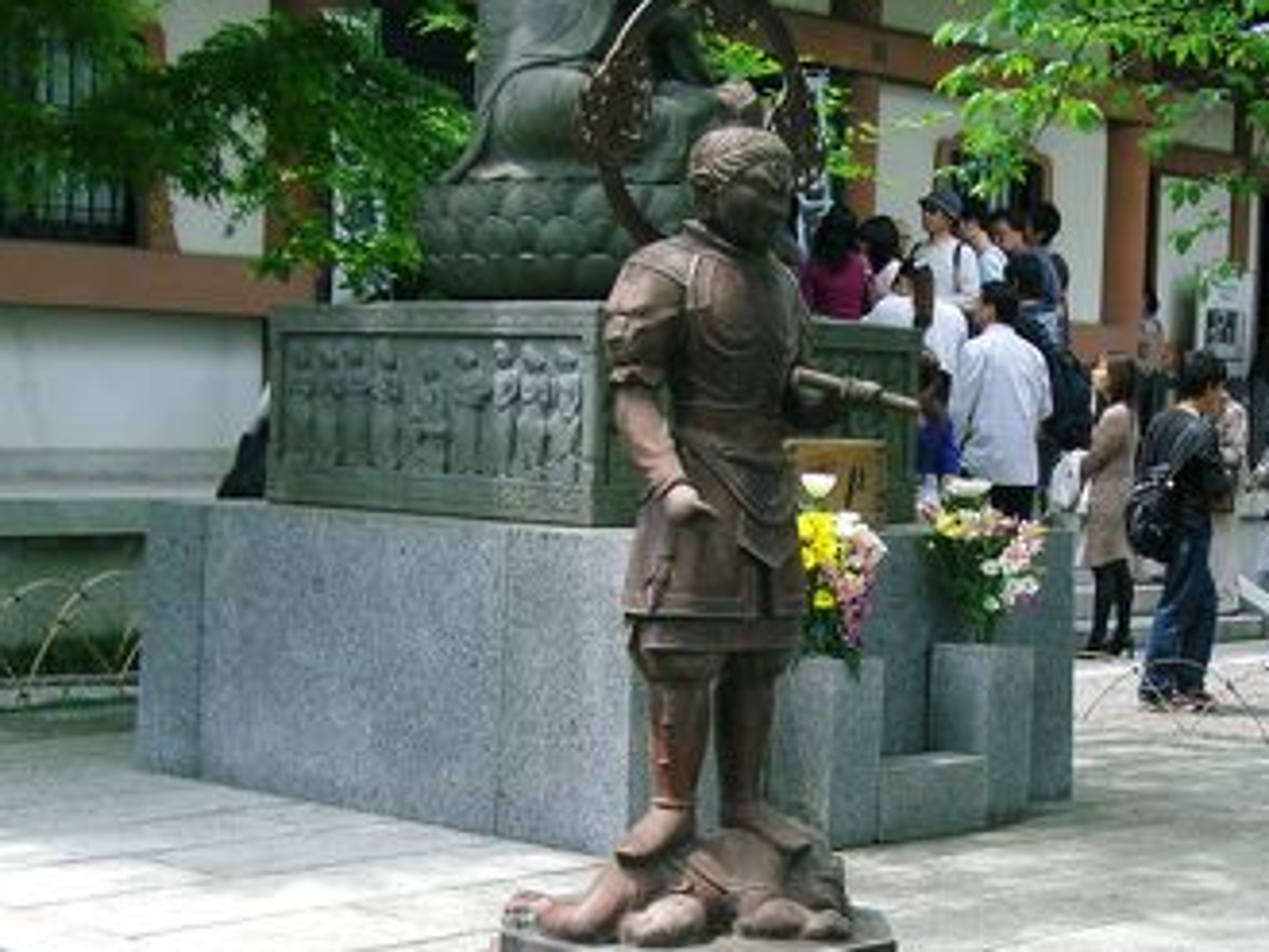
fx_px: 2750
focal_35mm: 75
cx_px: 818
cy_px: 734
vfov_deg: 19.5
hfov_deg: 25.9
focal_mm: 7.9
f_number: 2.8
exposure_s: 1/400
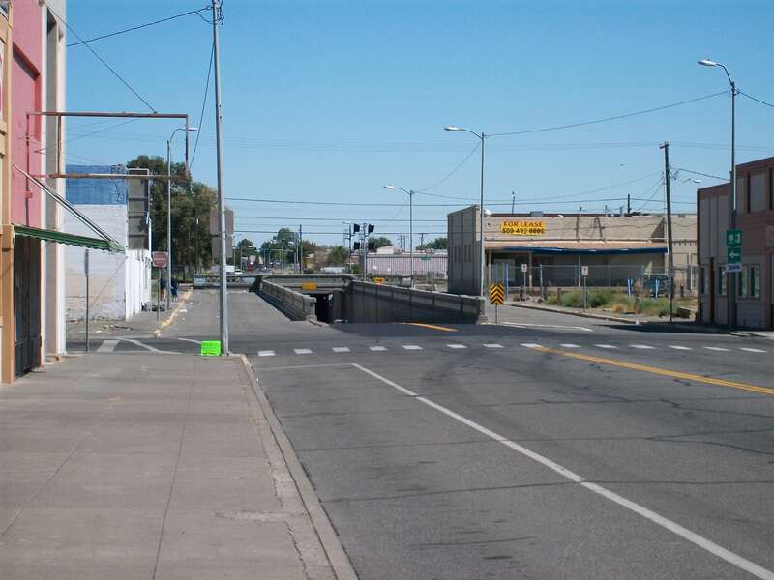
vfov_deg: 13.7
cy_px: 290
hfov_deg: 18.2
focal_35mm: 108
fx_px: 2415
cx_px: 387
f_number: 4.8
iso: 80
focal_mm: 18
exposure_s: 1/640
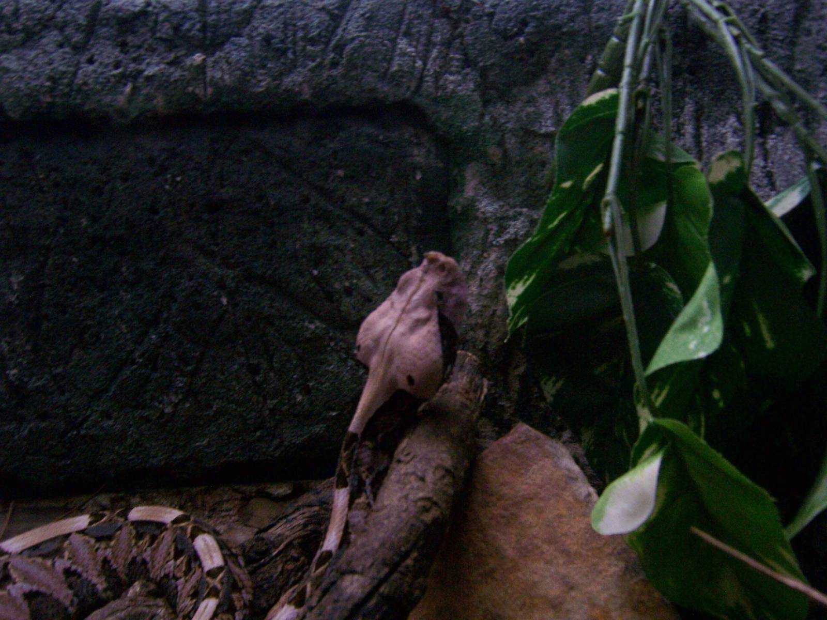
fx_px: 788
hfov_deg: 55.4
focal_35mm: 33
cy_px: 310
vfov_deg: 42.9
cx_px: 414
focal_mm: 5.5
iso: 140
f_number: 3.4
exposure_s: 1/30
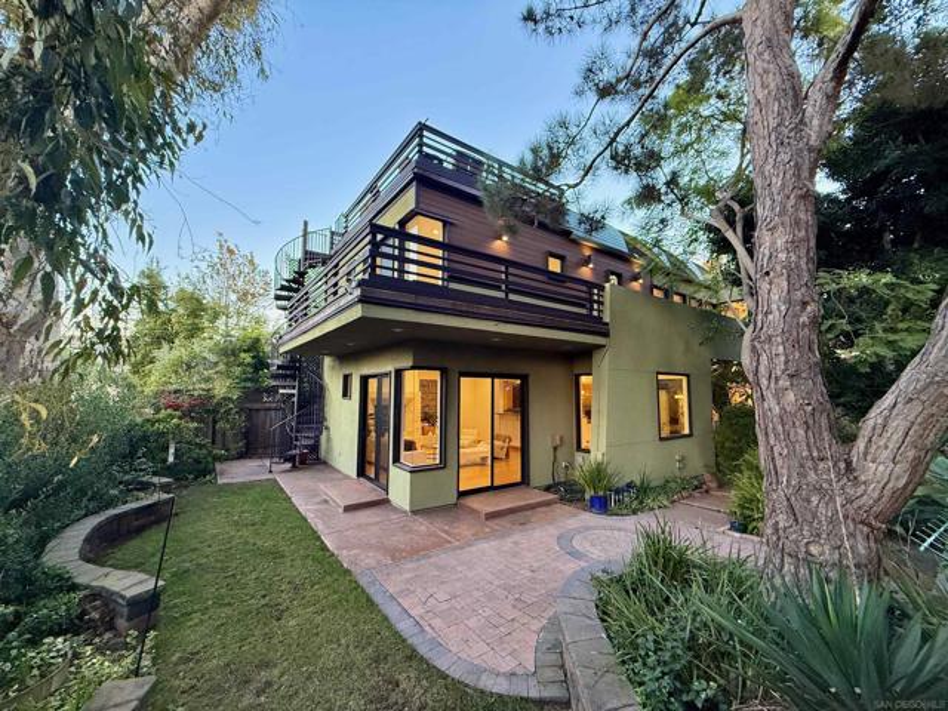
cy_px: 356
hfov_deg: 102.1
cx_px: 474
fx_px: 383
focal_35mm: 14
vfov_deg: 85.7
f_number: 2.2
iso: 400
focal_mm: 2.22
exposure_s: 1/120
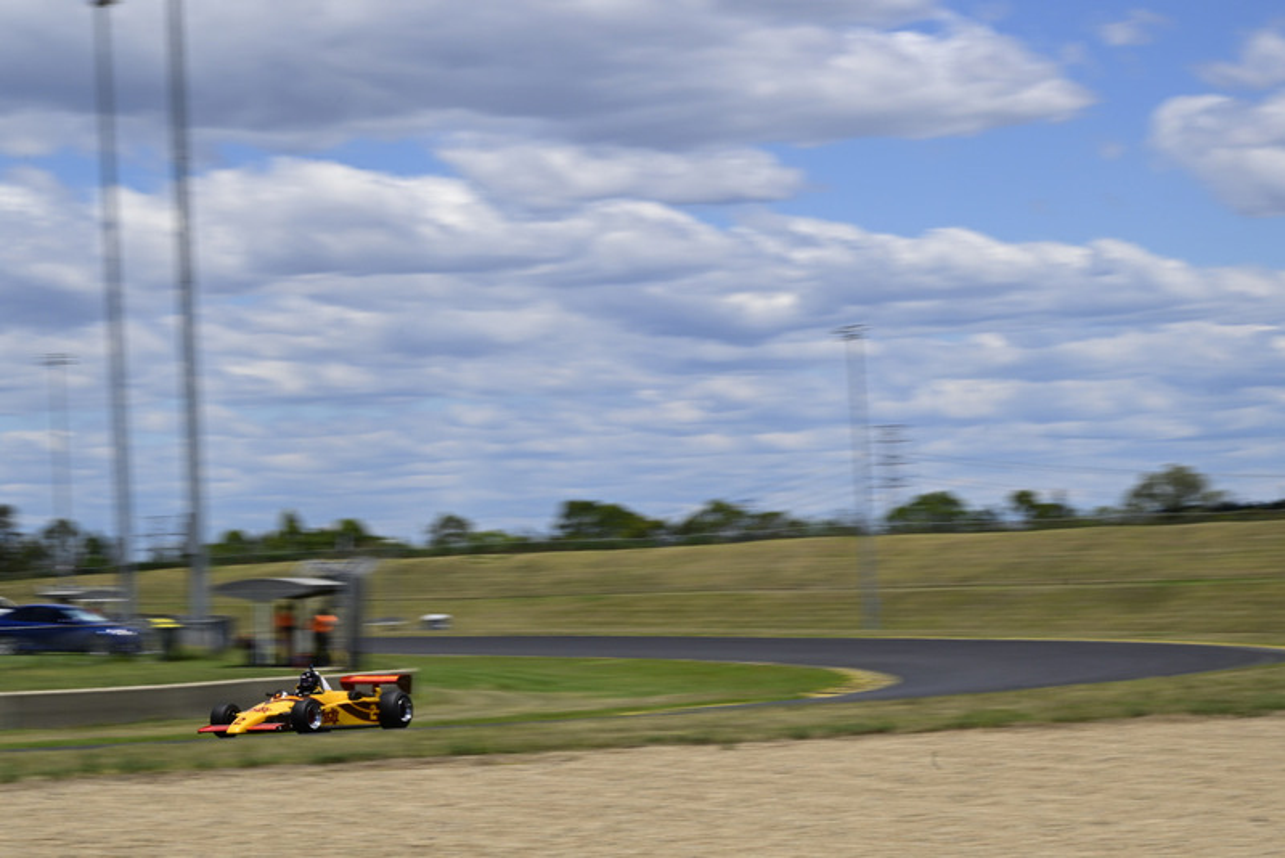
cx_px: 642
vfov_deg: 15.7
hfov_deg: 23.4
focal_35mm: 87
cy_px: 429
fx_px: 3106
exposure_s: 1/80
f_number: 22
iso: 100
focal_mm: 58
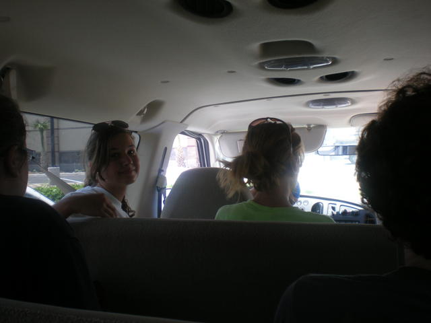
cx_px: 216
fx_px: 473
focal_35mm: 38
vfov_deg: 37.7
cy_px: 162
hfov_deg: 49.0
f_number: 3.1
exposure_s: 1/77.4
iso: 72
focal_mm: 6.3
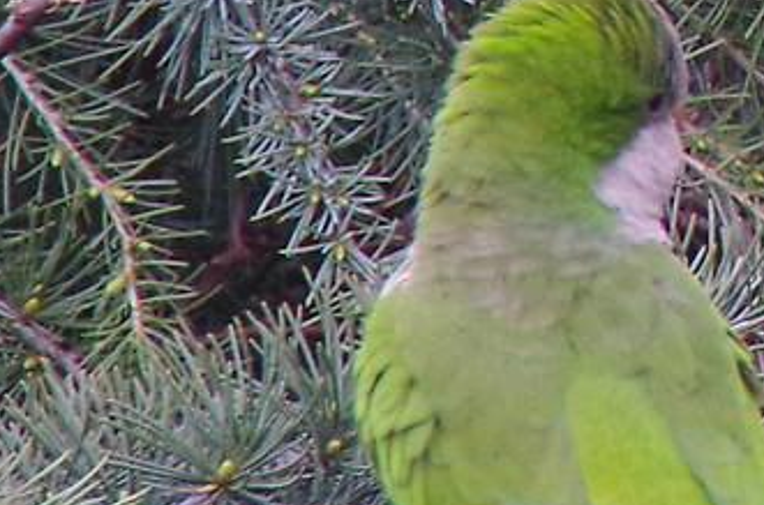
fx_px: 46069
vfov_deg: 0.6
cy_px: -506
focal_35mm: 2176
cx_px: 1724
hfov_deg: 0.9
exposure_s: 1/250
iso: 800
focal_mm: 200
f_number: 10
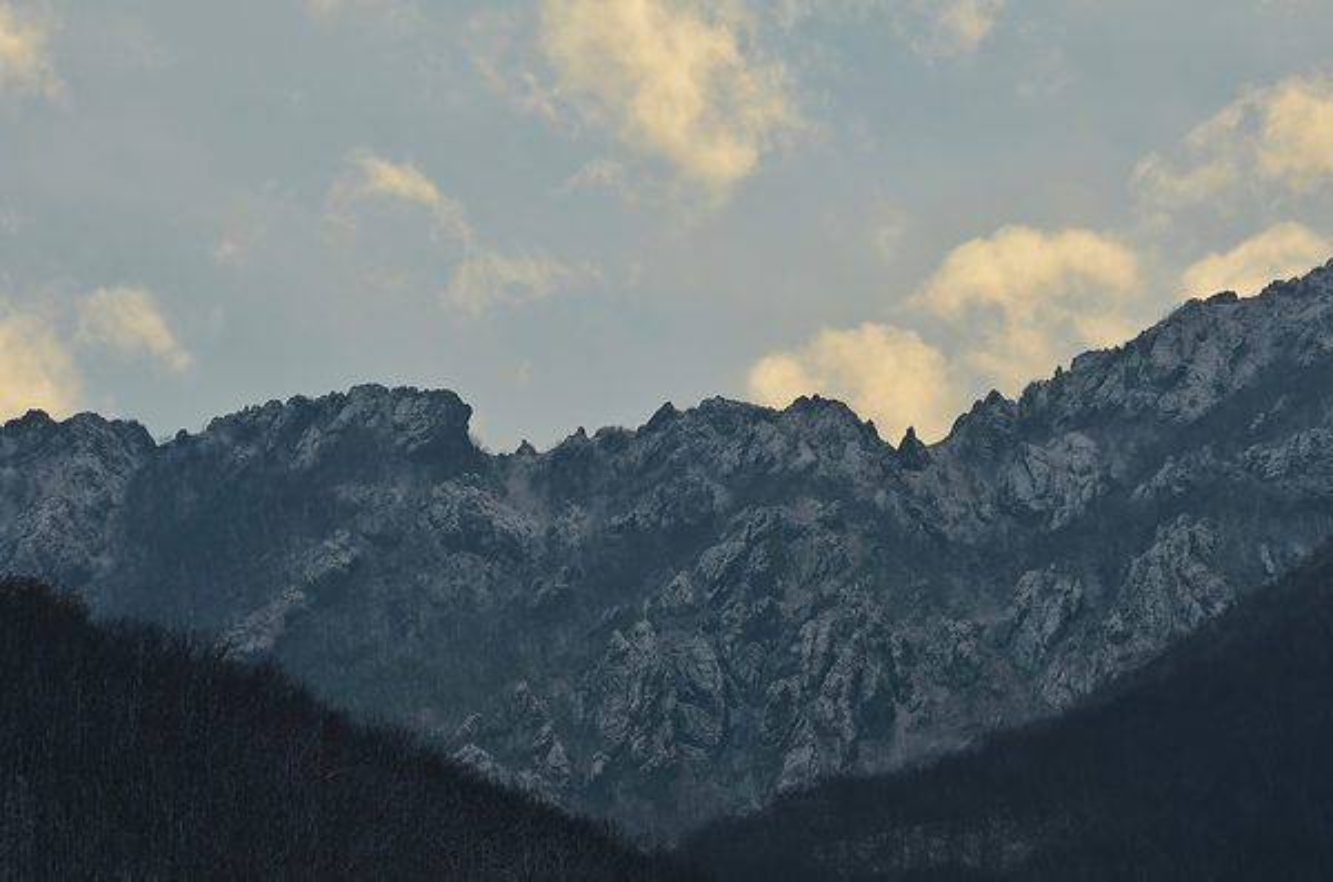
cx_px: 666
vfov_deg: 7.3
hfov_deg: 11.0
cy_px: 441
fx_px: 6926
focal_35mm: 188
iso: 100
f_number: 7.1
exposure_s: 1/400
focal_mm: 125
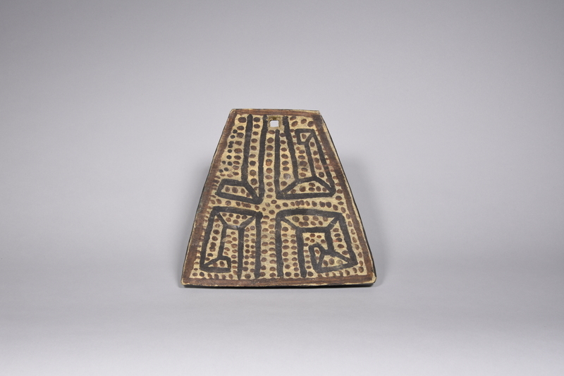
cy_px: 188
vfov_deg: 25.7
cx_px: 282
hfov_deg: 37.9
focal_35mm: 52
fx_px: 822
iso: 400
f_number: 13
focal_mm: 35
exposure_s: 1/125
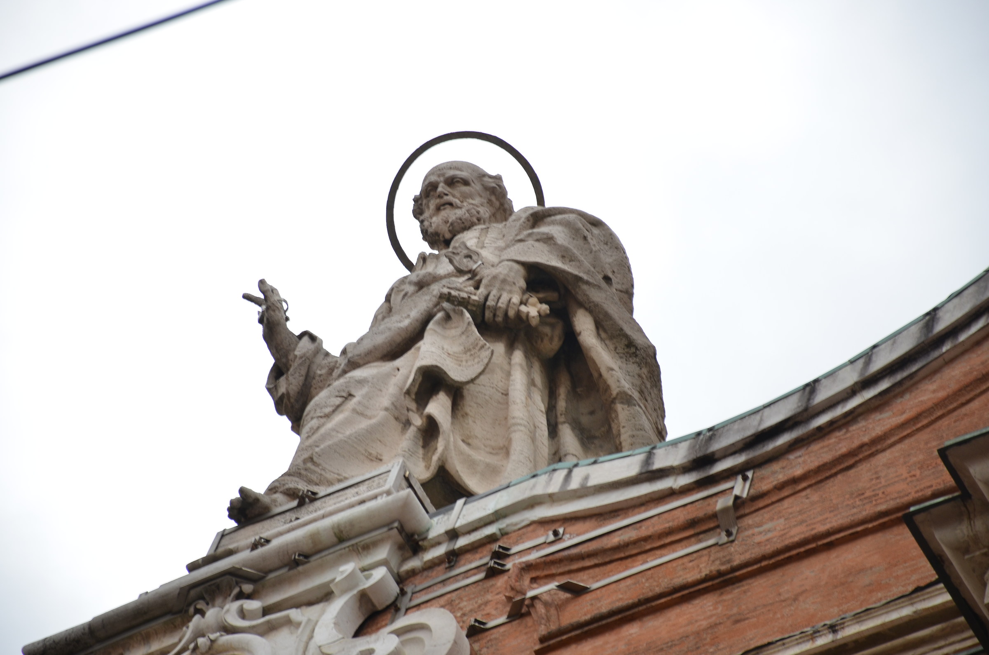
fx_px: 5757
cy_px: 328
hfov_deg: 9.8
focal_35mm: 210
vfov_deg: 6.5
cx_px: 494
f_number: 5.6
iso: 250
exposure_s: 1/60
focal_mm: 140
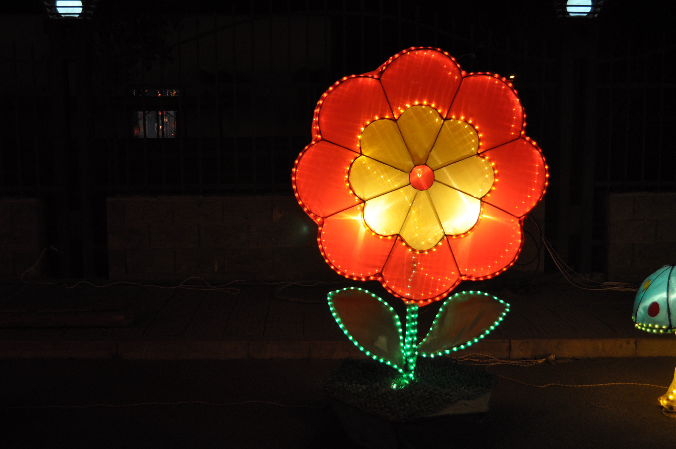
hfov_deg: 49.6
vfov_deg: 34.1
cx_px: 338
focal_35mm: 39
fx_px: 731
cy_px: 224
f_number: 4.2
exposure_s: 1/30
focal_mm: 26
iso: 720
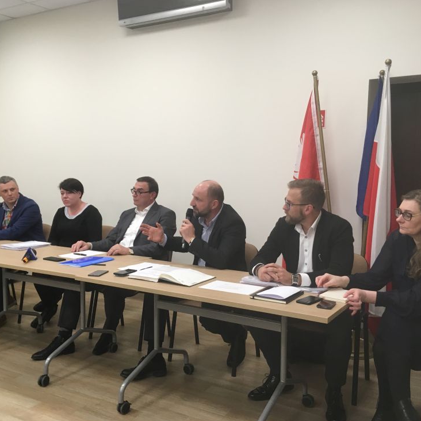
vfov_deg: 47.2
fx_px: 482
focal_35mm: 35
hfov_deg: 47.2
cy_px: 212
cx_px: 201
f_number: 2.2
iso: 50
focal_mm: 4.15
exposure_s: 1/33
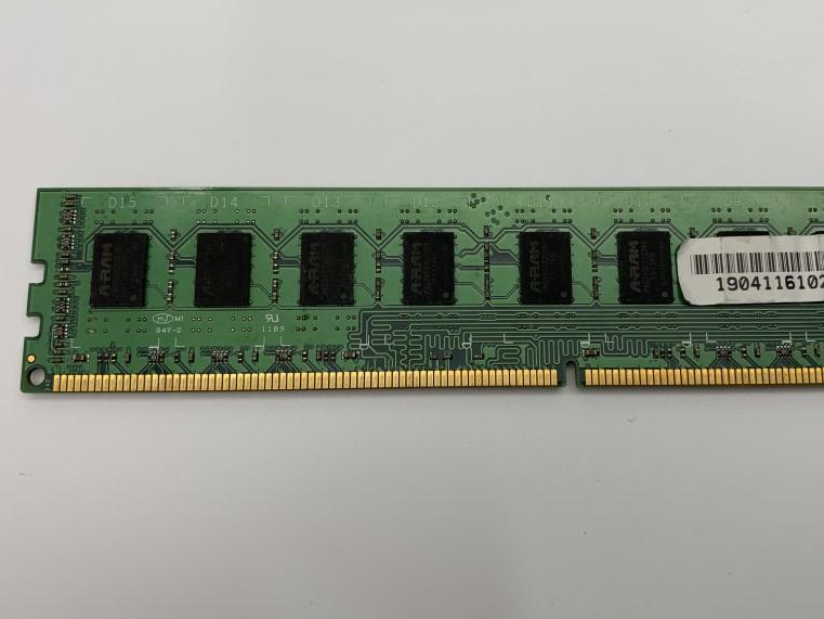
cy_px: 261
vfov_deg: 40.6
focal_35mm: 35
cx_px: 467
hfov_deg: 52.5
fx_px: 833
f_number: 1.8
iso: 25
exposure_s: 1/218
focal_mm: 4.25
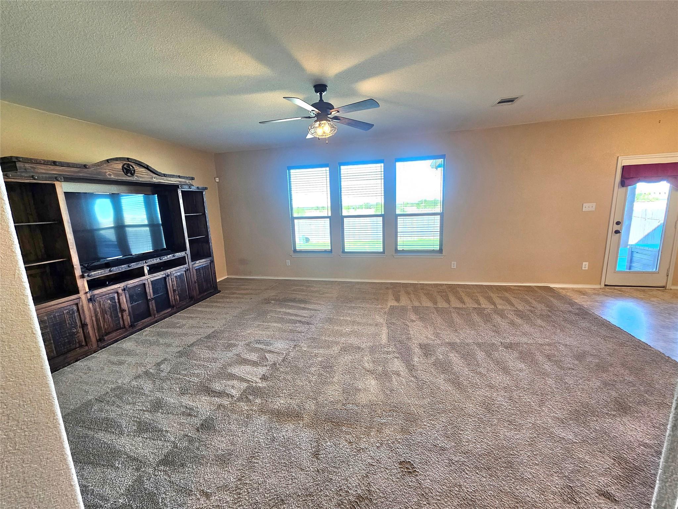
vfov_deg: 89.9
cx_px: 339
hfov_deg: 106.2
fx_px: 255
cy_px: 254
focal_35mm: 13
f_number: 2.2
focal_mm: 2.2
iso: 125
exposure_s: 1/60.2
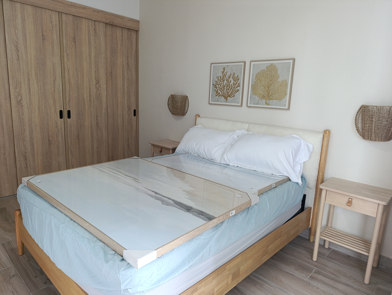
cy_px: 148
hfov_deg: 73.8
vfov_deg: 59.0
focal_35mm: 23
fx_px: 261
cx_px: 196
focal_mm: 6.14
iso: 400
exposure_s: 1/100
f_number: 1.6
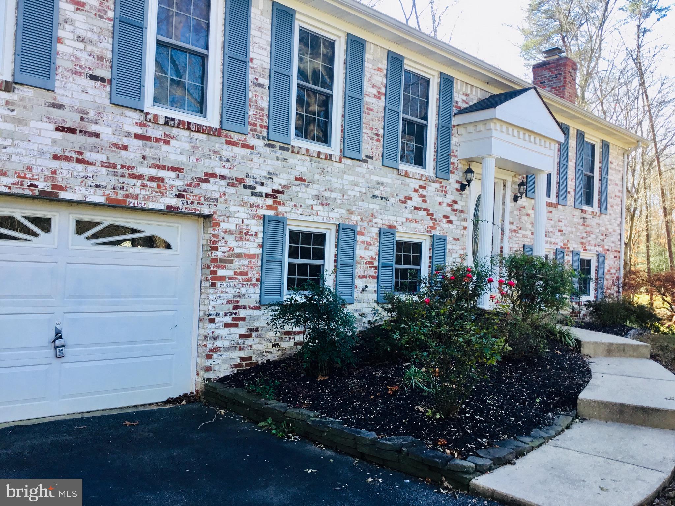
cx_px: 338
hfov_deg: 58.4
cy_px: 253
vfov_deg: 45.4
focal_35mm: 31
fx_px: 604
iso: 25
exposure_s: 1/132
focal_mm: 3.3
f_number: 2.4
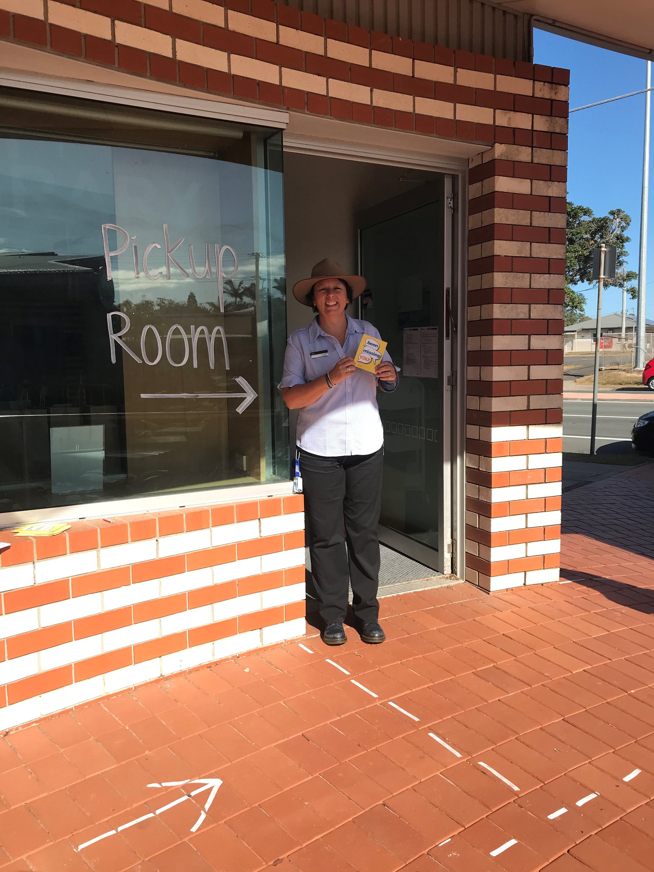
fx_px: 705
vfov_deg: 63.4
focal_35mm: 28
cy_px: 436
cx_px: 327
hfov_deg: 49.8
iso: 20
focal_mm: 3.99
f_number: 1.8
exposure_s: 1/1451
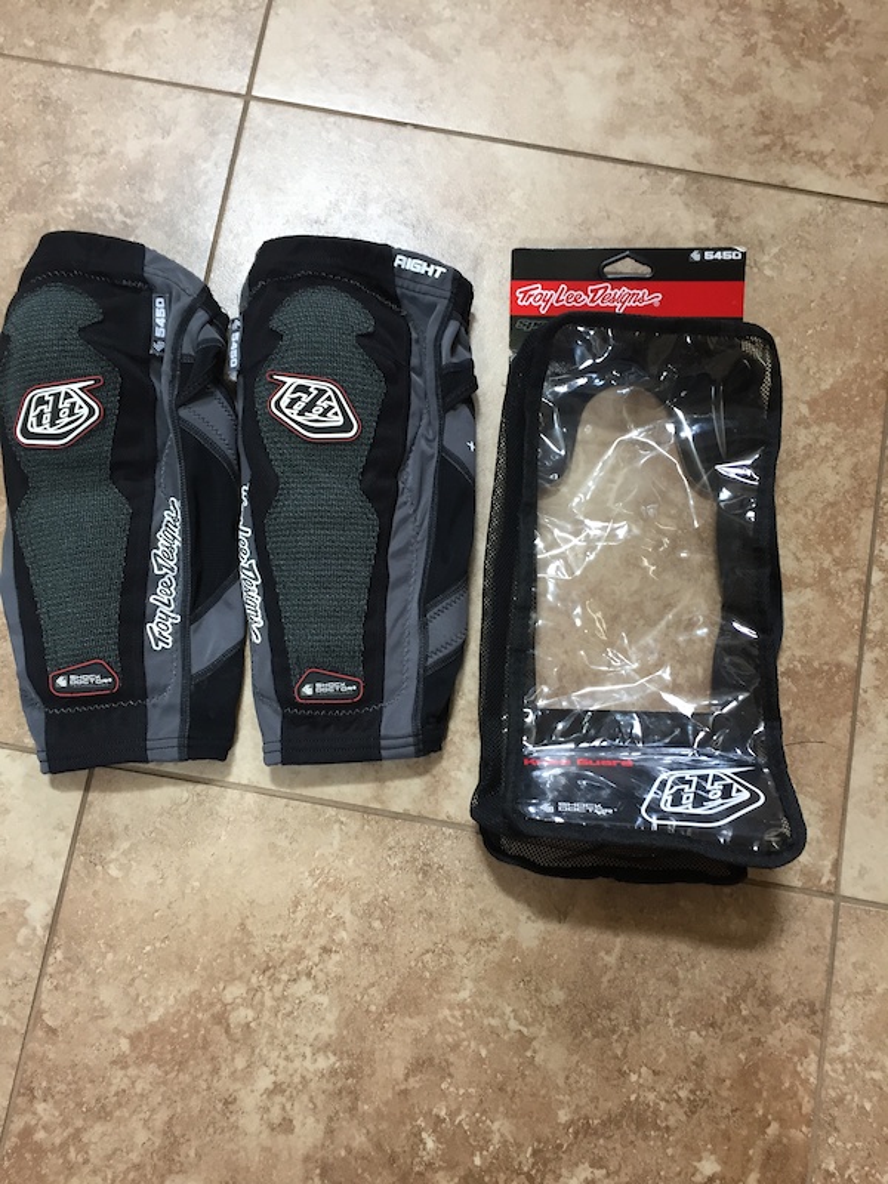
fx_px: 992
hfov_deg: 48.2
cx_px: 444
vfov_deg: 61.7
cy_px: 592
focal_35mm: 29
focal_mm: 4.15
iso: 80
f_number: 2.2
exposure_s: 1/30
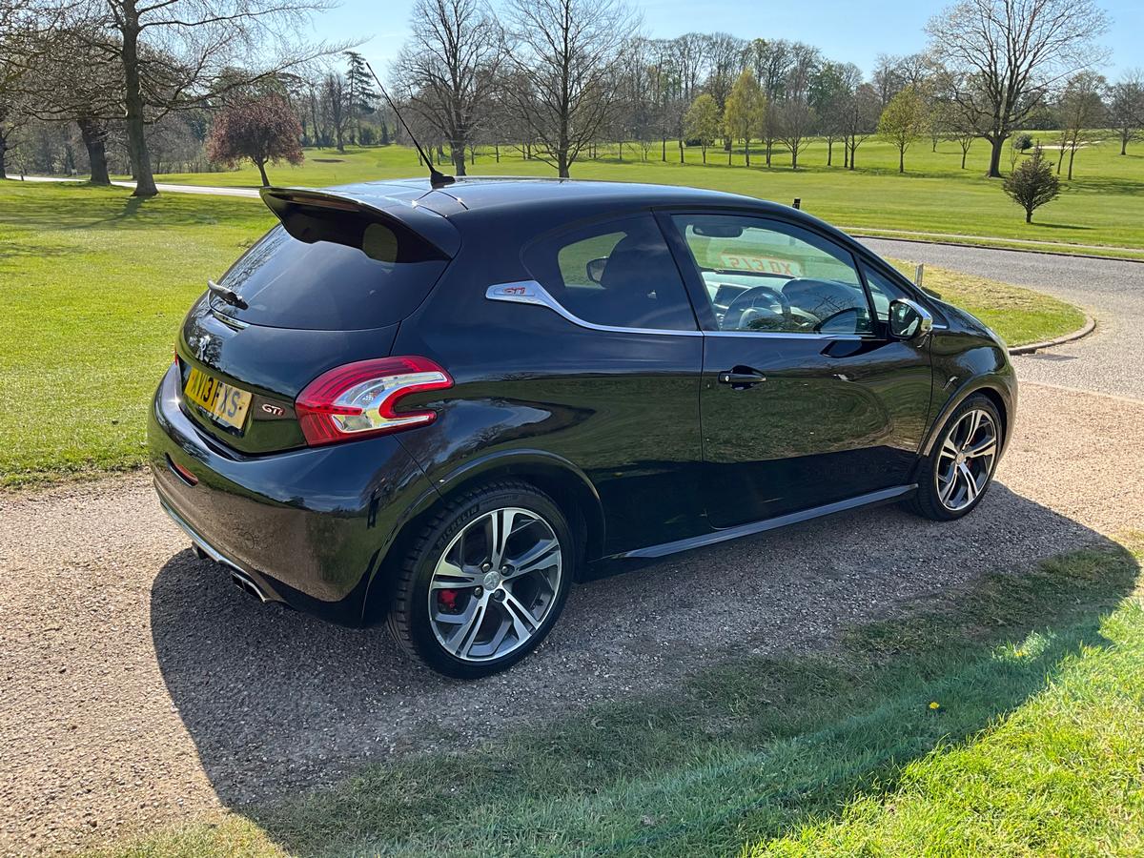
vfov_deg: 48.2
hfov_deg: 61.7
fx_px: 958
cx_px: 572
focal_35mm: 29
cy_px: 429
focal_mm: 3
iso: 25
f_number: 1.8
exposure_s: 1/529
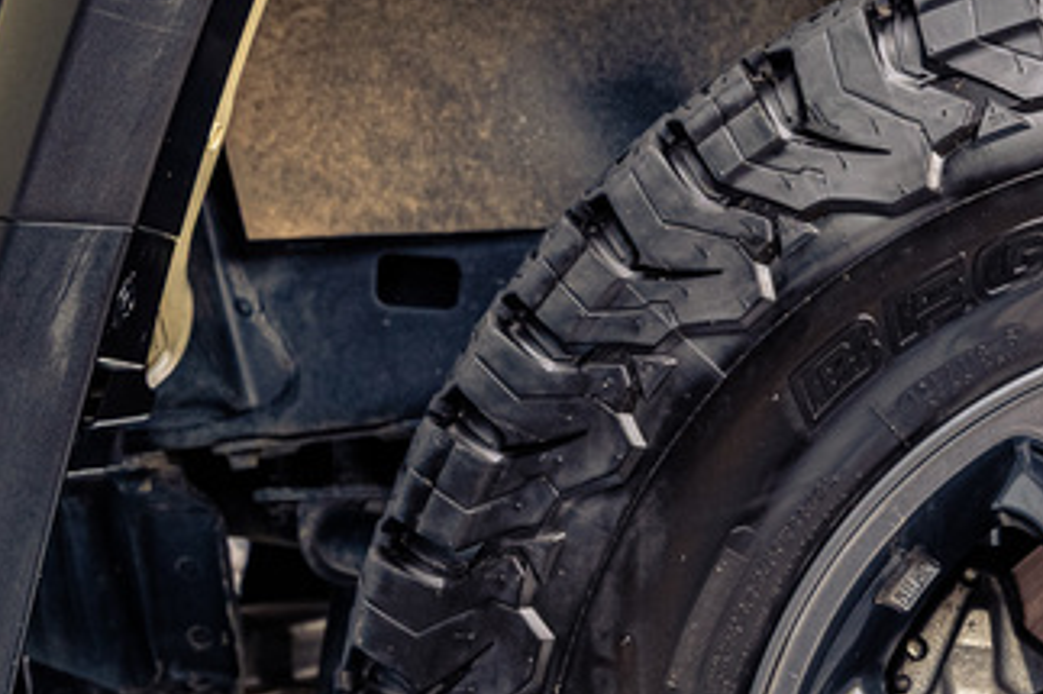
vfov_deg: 7.9
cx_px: 1255
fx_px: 4952
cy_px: 842
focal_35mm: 171
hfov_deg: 11.8
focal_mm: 54
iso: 500
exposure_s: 1/200
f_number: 6.3
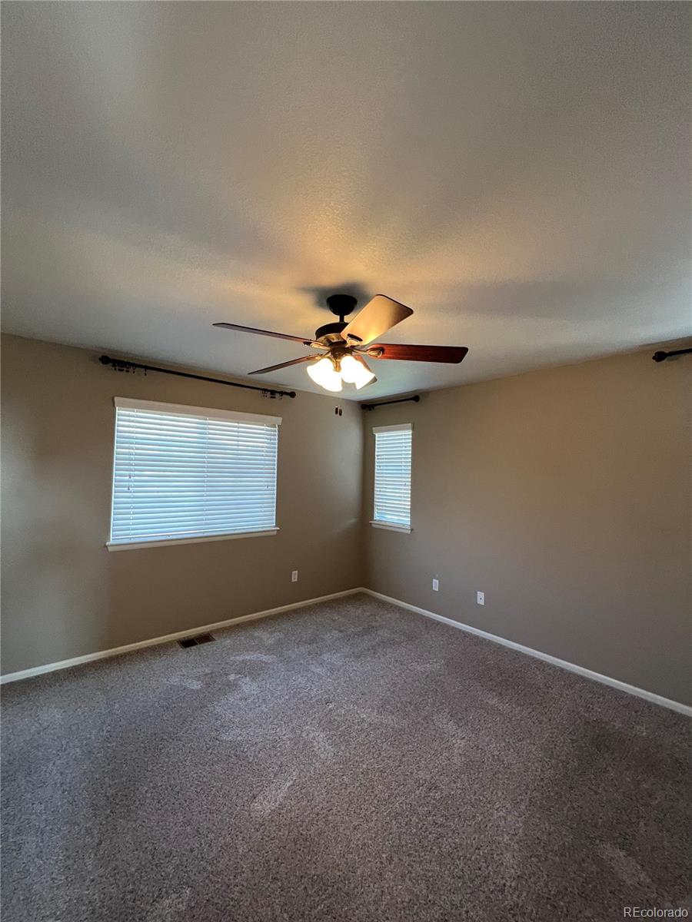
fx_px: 347
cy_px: 461
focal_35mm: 13
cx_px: 346
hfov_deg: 89.9
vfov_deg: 106.2
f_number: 1.8
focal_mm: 1.57
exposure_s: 1/60
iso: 200
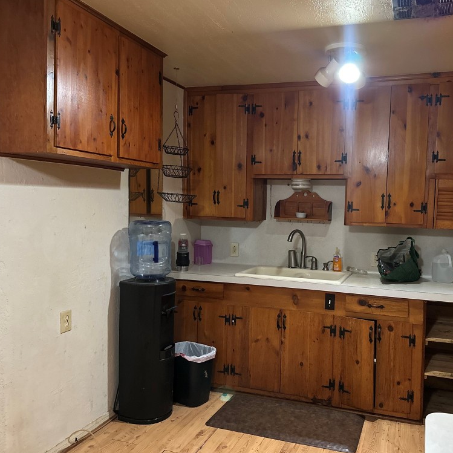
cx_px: 285
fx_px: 429
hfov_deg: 54.9
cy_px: 228
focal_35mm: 29
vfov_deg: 55.6
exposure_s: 1/30
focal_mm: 6.86
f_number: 1.78
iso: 800
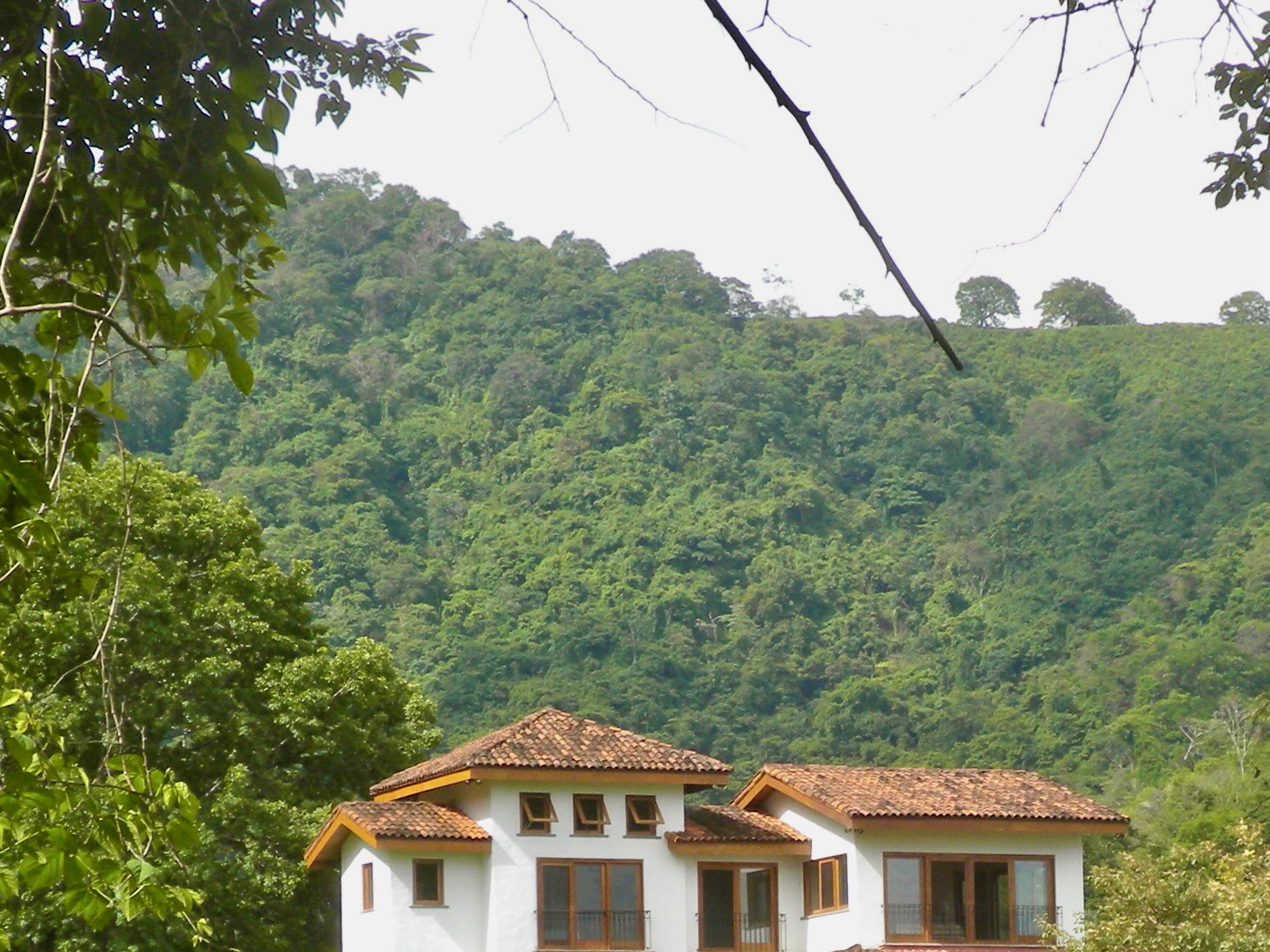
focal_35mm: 135
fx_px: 4952
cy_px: 913
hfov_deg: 14.6
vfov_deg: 10.9
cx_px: 944
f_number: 4.7
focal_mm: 10.7
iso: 64
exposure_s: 1/317
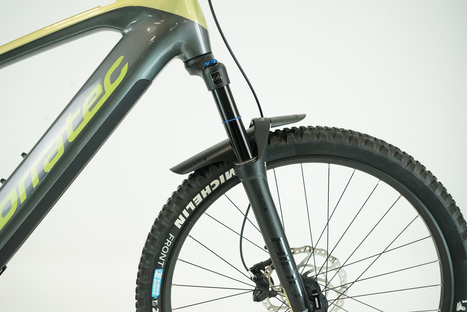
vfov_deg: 40.0
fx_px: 428
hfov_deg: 57.2
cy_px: 156
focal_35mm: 33
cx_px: 234
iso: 2500
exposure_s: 1/200
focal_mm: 33
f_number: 6.3
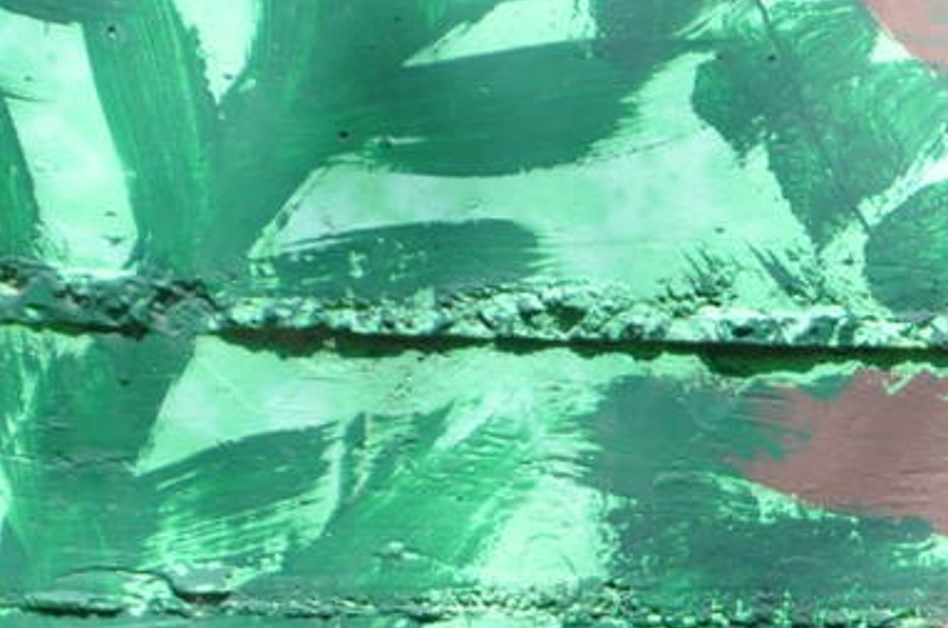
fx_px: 23968
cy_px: 1121
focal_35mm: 912
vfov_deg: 1.5
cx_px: 1487
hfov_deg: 2.3
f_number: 7.1
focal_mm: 145
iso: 1000
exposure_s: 1/800
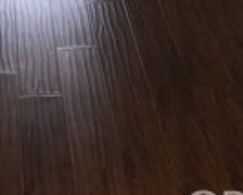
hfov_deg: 14.1
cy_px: -350
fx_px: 980
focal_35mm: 136
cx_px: 49
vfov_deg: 9.4
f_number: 2.2
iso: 32
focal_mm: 4.15
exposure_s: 1/120
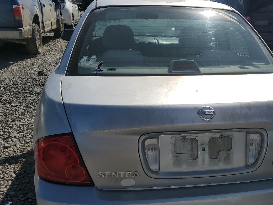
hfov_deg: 46.1
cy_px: 132
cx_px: 180
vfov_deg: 35.7
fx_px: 315
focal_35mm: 40
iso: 52
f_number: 1.5
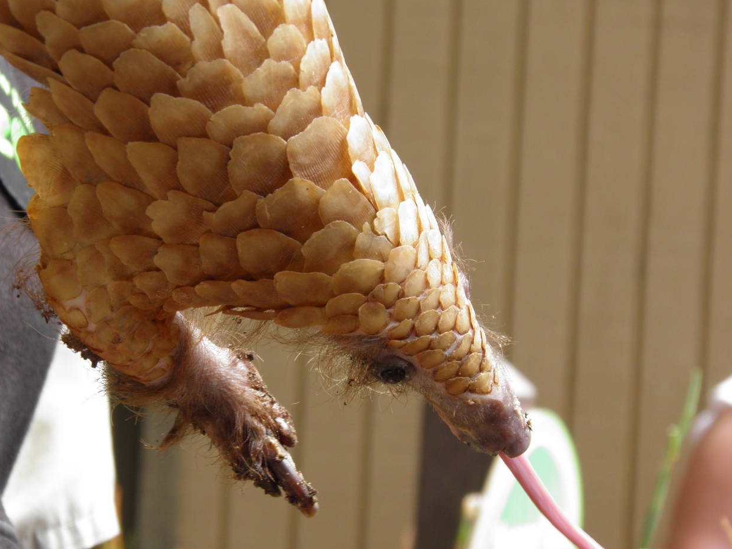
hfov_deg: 9.4
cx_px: 336
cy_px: 315
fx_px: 4442
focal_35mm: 210
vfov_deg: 7.1
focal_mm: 29.2
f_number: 4.1
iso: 50
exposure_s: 1/100
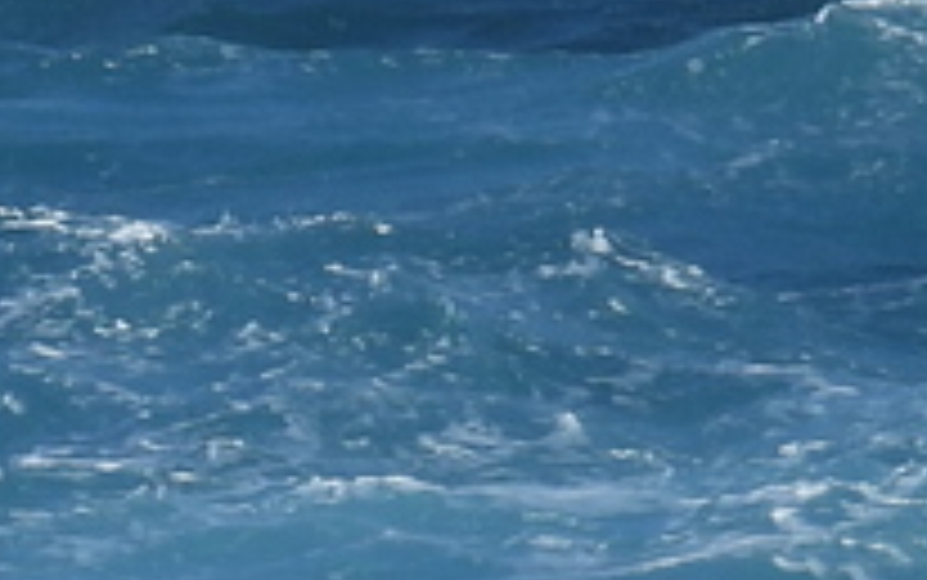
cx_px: -1606
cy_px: 1227
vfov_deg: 0.7
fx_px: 50024
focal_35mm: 1979
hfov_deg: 1.1
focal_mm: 53.5
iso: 100
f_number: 5
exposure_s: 1/1000
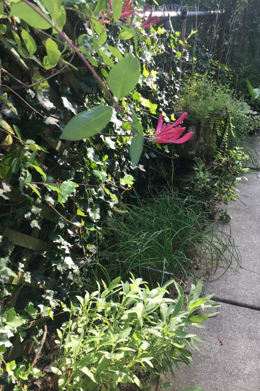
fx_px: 336
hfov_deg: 42.3
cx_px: 136
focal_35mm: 31
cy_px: 201
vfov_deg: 60.3
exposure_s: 1/109
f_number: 2.2
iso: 25
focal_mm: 4.15
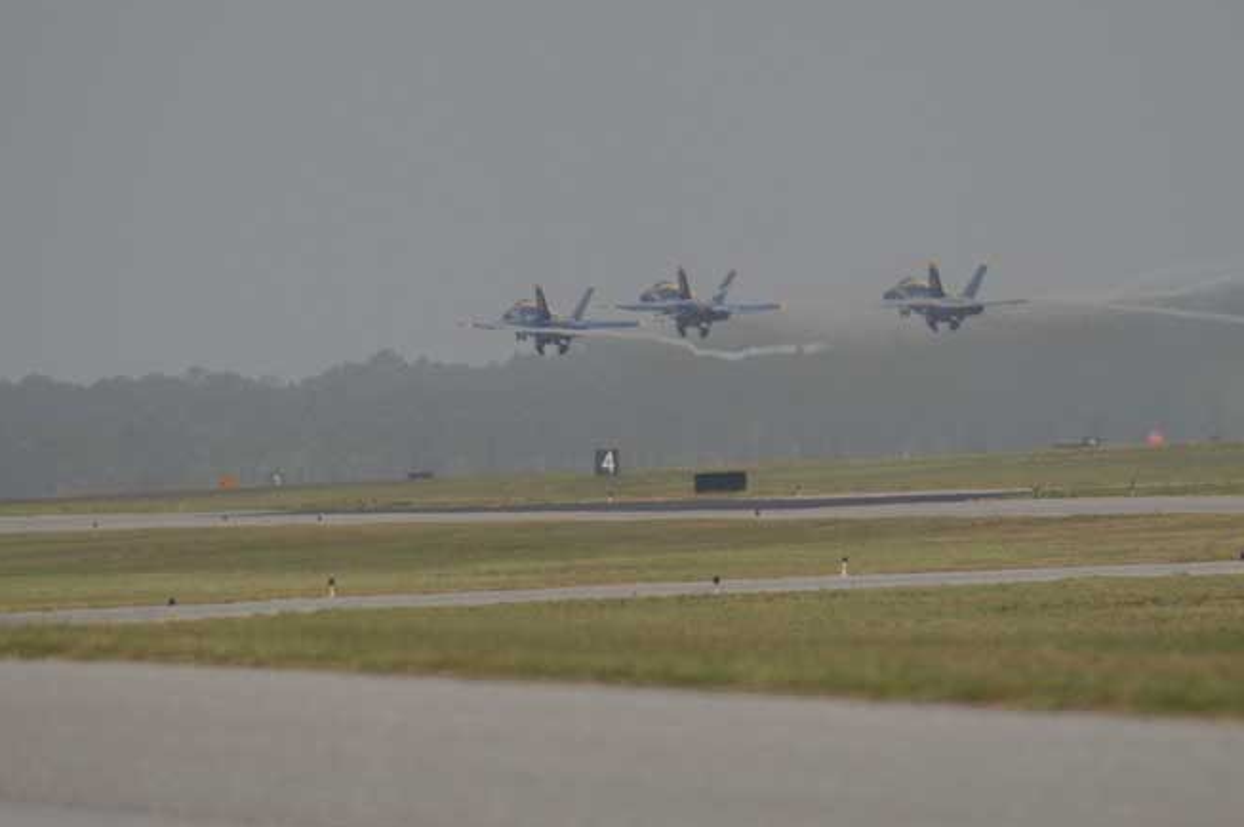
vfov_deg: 2.5
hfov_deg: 3.7
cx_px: 667
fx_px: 19021
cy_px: 333
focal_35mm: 551
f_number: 6.3
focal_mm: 300
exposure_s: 1/2000
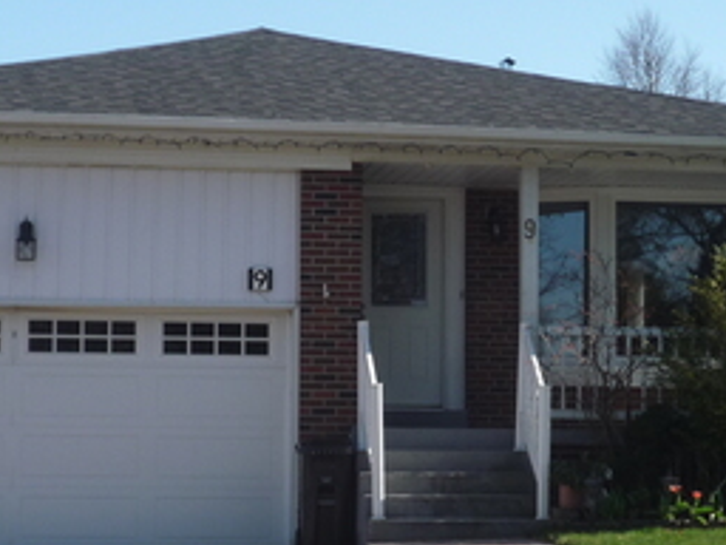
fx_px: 2307
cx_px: 372
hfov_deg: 17.9
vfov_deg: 13.5
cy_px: 335
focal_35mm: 110
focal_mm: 8.3
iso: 100
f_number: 4.3
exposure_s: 1/500
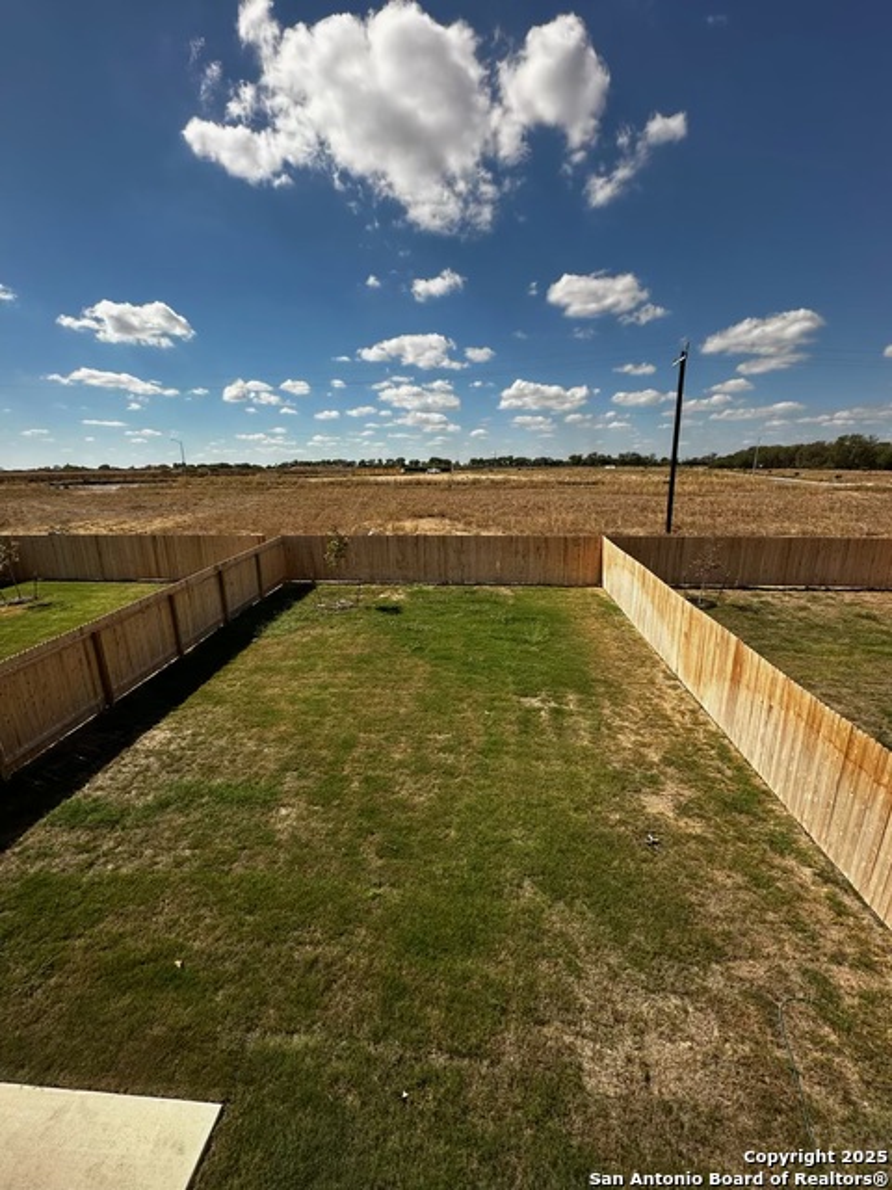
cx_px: 446
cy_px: 595
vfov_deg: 102.1
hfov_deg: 85.7
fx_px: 481
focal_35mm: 14
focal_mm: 2.22
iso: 50
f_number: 2.2
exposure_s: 1/1531
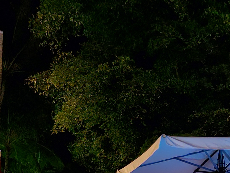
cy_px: 256
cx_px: 143
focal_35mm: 55
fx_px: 365
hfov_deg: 34.8
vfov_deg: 22.2
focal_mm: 2.2
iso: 1600
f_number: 2.2
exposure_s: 1/8
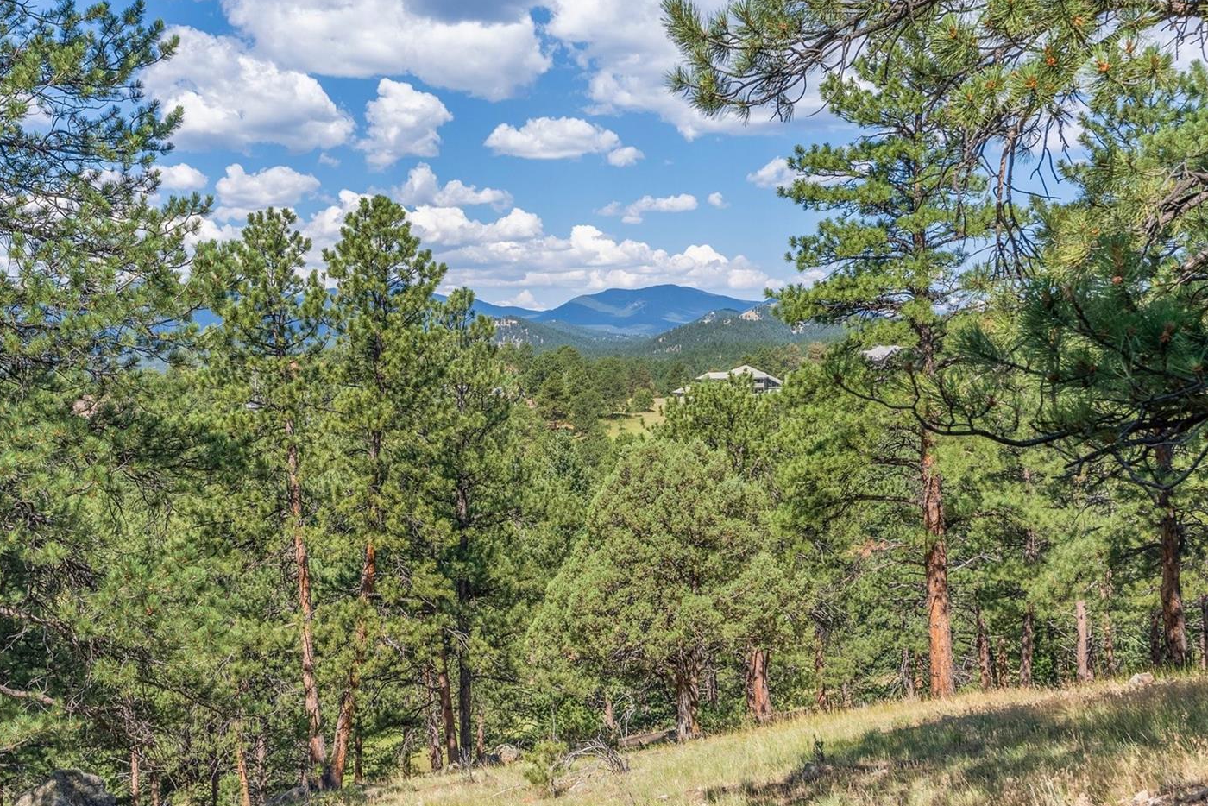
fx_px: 1342
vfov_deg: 33.4
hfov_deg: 48.4
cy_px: 389
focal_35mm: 40
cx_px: 570
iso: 640
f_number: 8
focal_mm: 35
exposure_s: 1/200
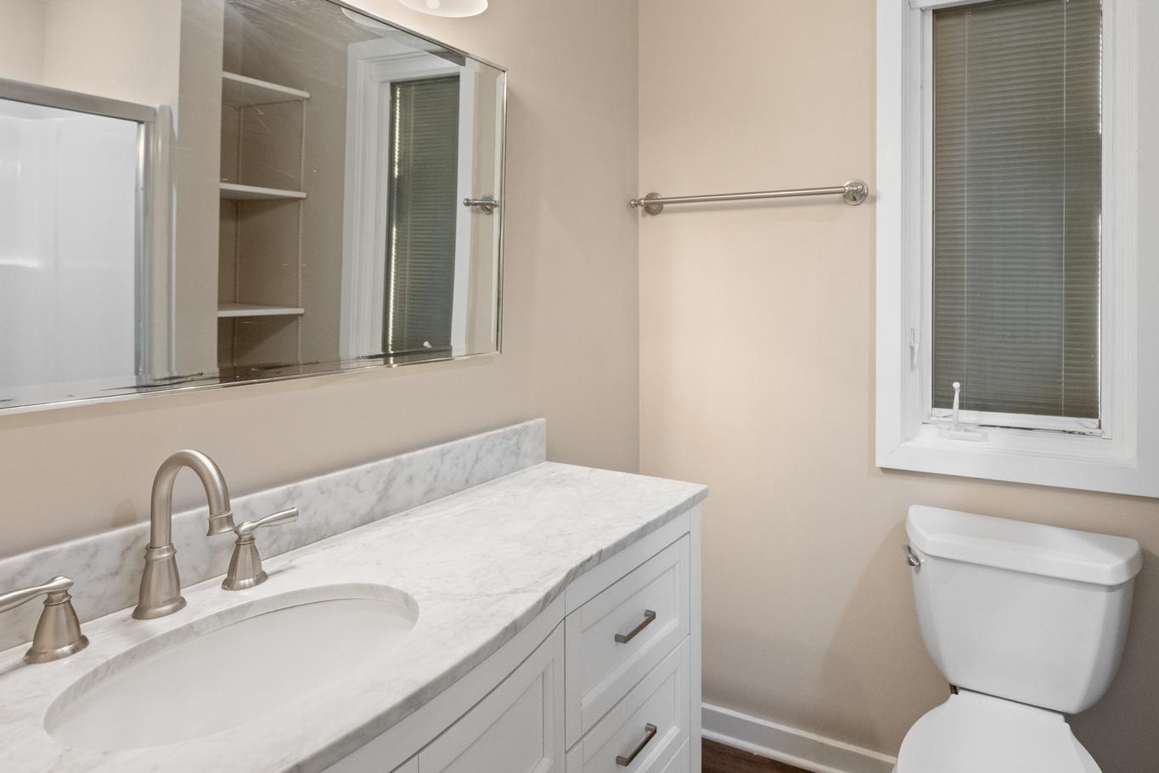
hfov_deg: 79.4
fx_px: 676
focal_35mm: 21
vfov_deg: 58.8
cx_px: 740
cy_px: 297
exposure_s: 1/125
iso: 1600
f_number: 4.5
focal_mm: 14
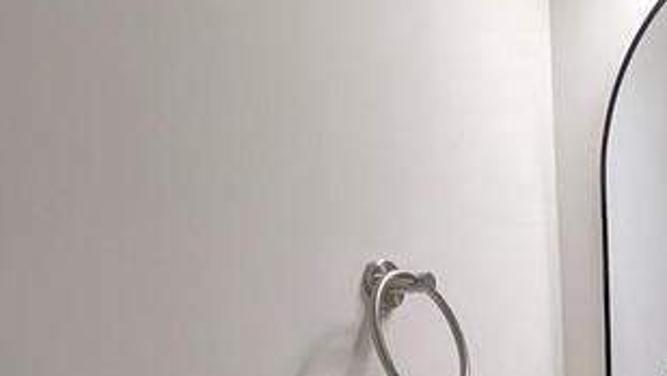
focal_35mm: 71
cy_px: 763
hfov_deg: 25.2
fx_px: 1256
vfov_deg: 14.1
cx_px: 896
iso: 50
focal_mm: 1.83
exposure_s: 1/178
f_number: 2.2
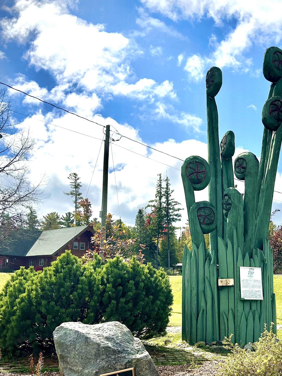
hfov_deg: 32.7
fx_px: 467
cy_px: 211
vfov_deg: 43.8
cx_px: 223
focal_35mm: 43
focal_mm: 5.7
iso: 50
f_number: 1.5
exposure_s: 1/11364
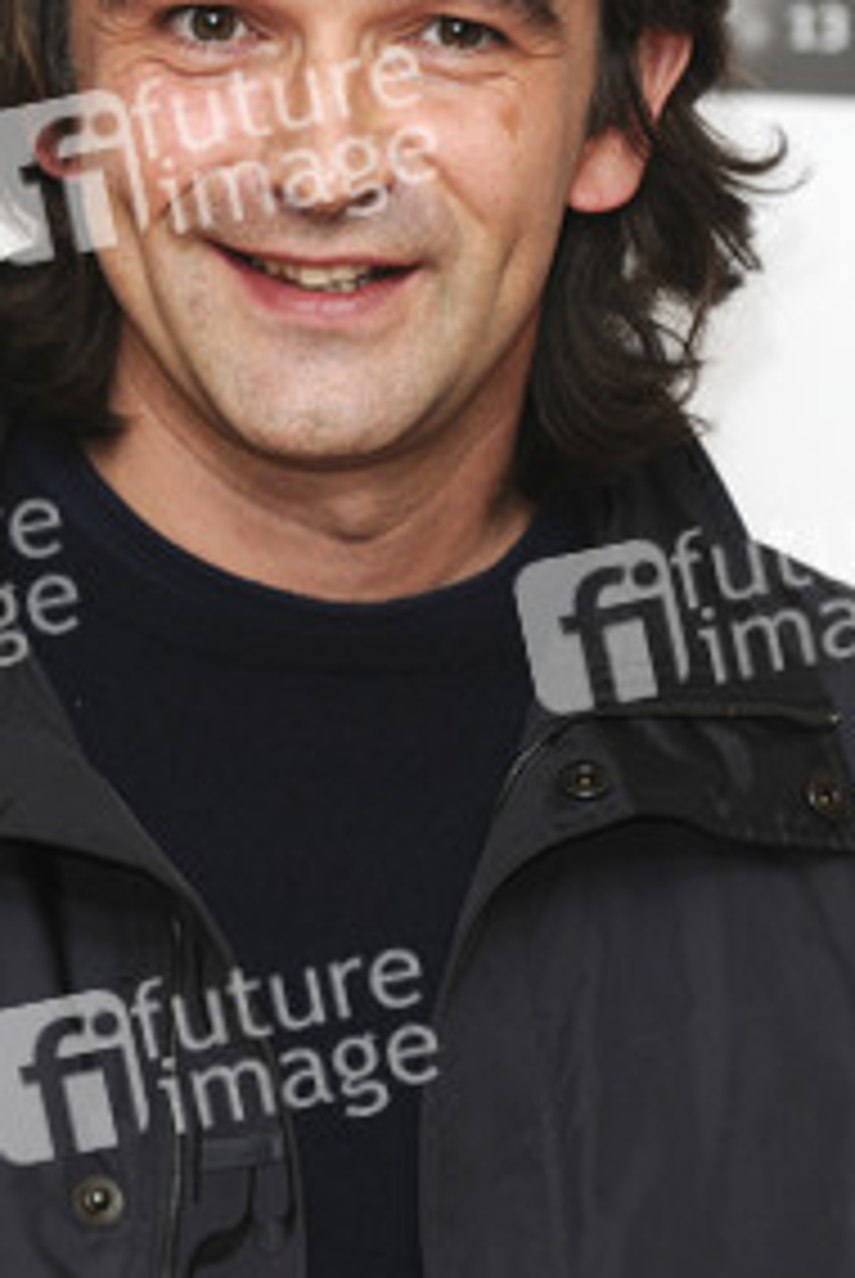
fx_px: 12391
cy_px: 382
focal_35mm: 349
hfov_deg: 4.0
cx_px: 340
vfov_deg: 5.9
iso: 400
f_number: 4.5
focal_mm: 165
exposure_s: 1/160
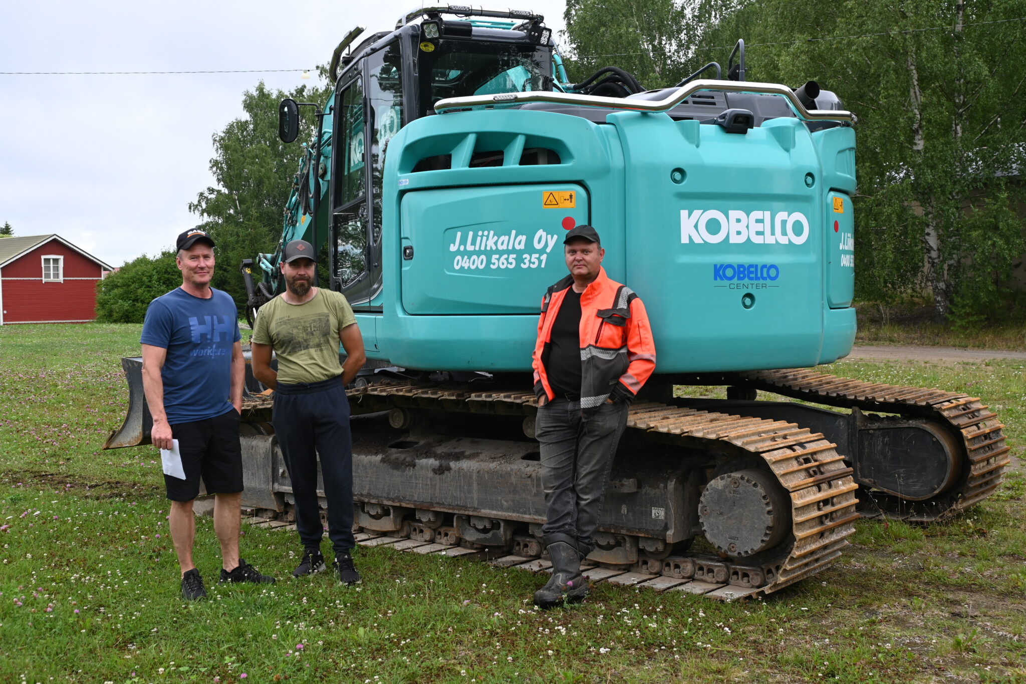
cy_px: 342
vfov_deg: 29.9
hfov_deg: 43.6
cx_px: 513
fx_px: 1282
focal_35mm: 45
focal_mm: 30
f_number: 4.5
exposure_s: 1/250
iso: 200
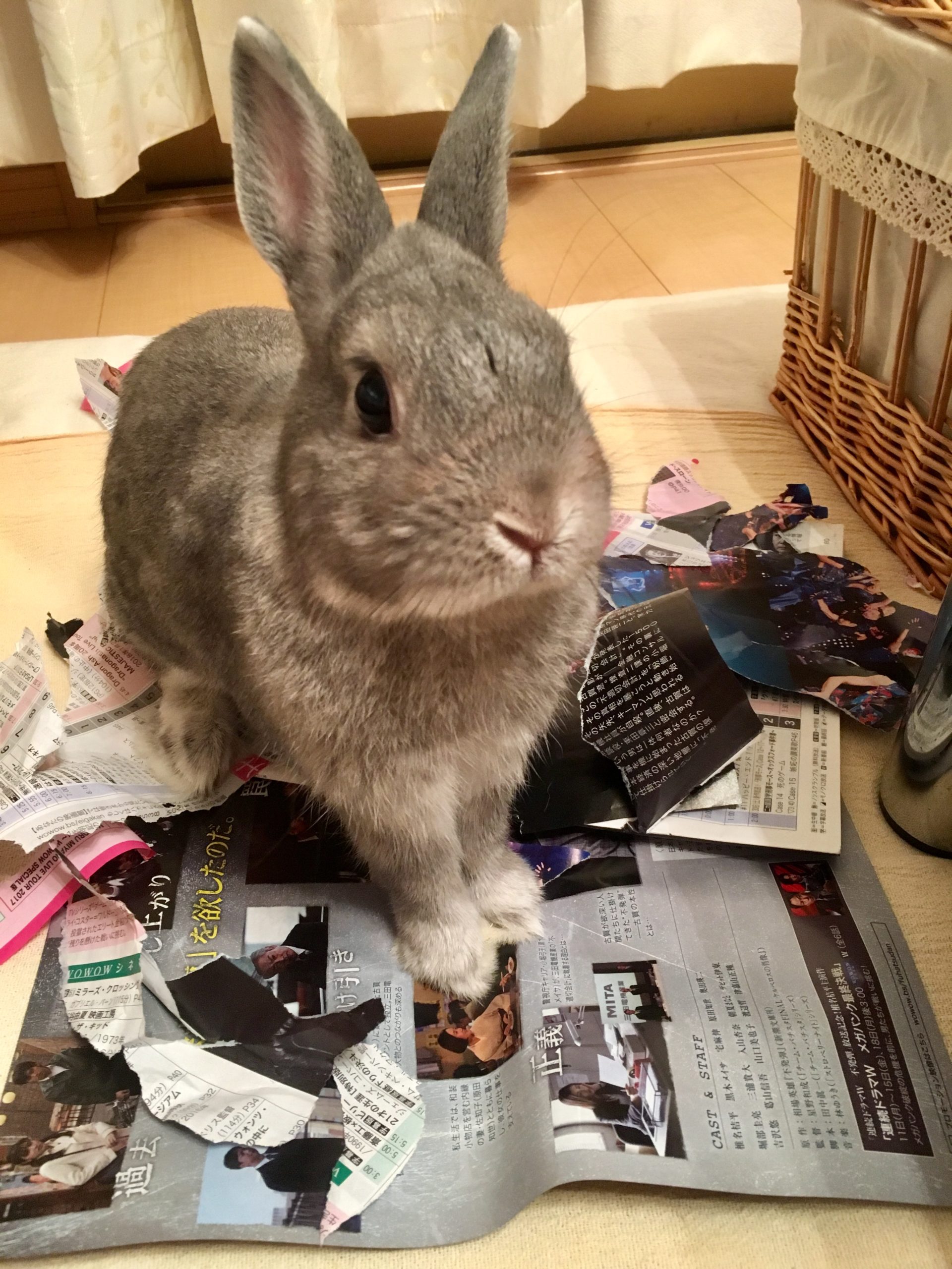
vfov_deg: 61.7
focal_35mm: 29
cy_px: 634
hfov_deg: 48.2
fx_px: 1063
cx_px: 476
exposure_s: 1/24
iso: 200
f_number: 2.2
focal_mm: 4.15
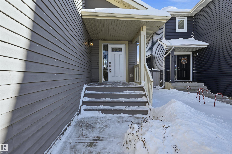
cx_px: 116
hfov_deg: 93.3
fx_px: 109
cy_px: 77
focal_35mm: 17
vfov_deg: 70.3
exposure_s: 1/500
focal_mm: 17
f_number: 8
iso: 100
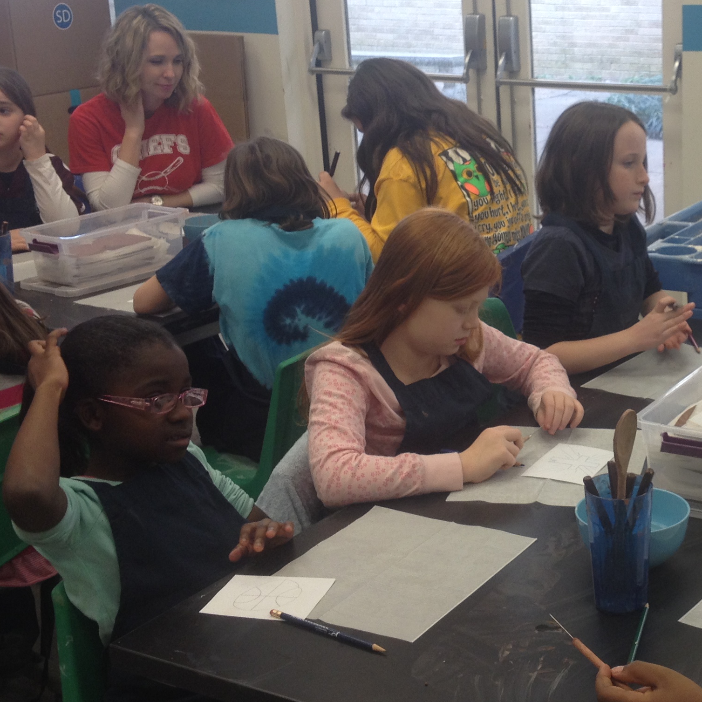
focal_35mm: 67
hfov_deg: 25.0
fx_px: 1537
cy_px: 326
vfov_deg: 25.7
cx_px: 616
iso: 50
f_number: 2.4
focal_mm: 4.28
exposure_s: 1/60
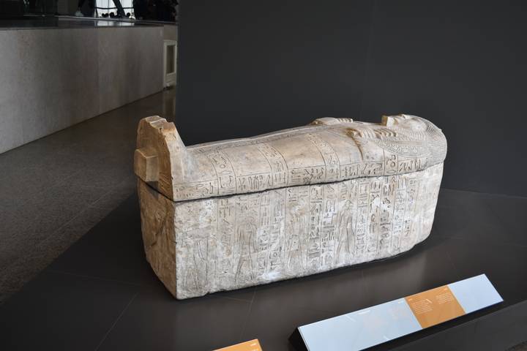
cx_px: 264
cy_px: 176
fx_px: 483
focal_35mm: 33
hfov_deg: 57.2
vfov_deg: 40.0
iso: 400
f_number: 4.5
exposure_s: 1/80
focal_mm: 22
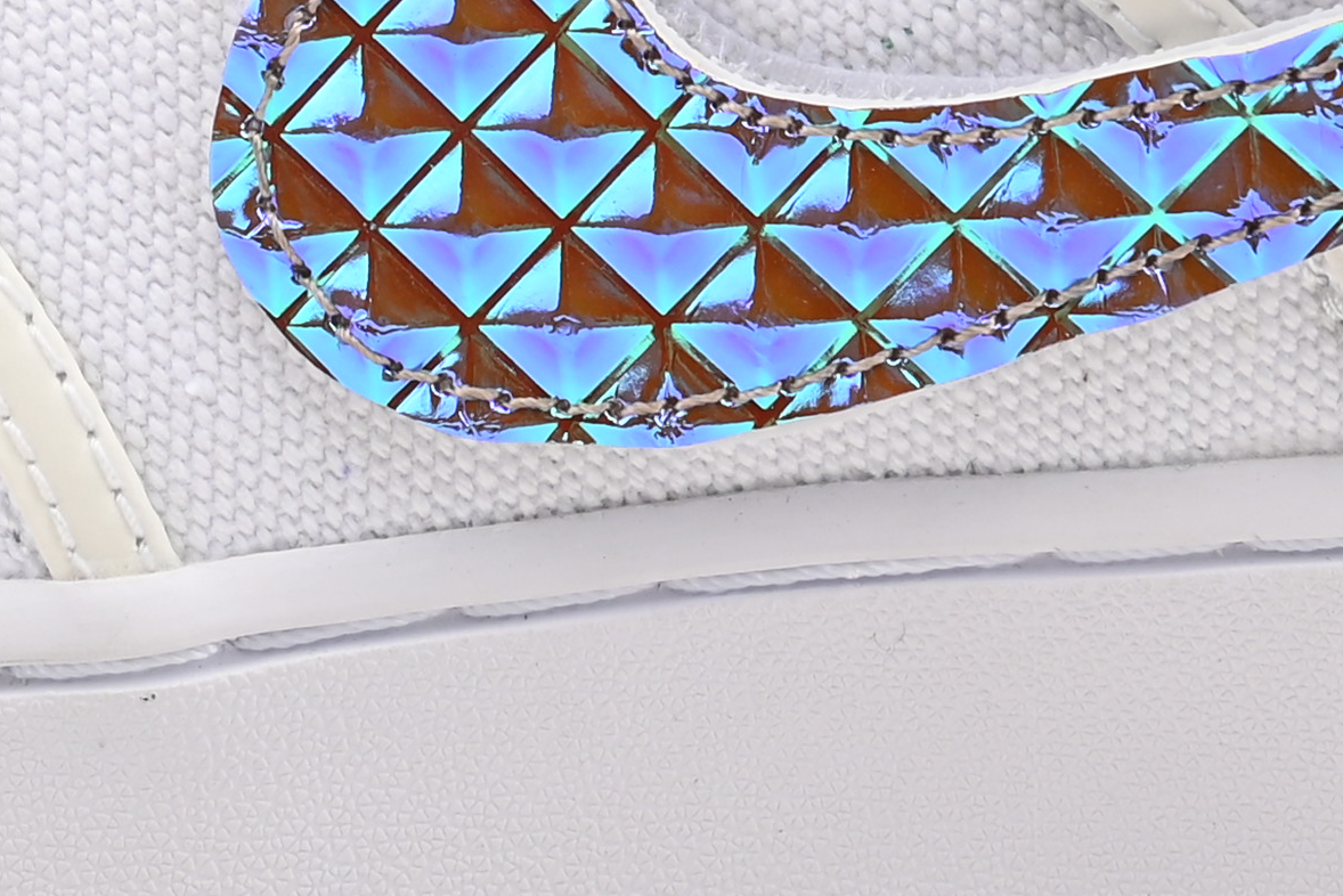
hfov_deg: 8.6
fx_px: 8955
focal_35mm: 240
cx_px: 681
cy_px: -424
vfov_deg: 5.7
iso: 100
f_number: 11
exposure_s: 1/200
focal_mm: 47
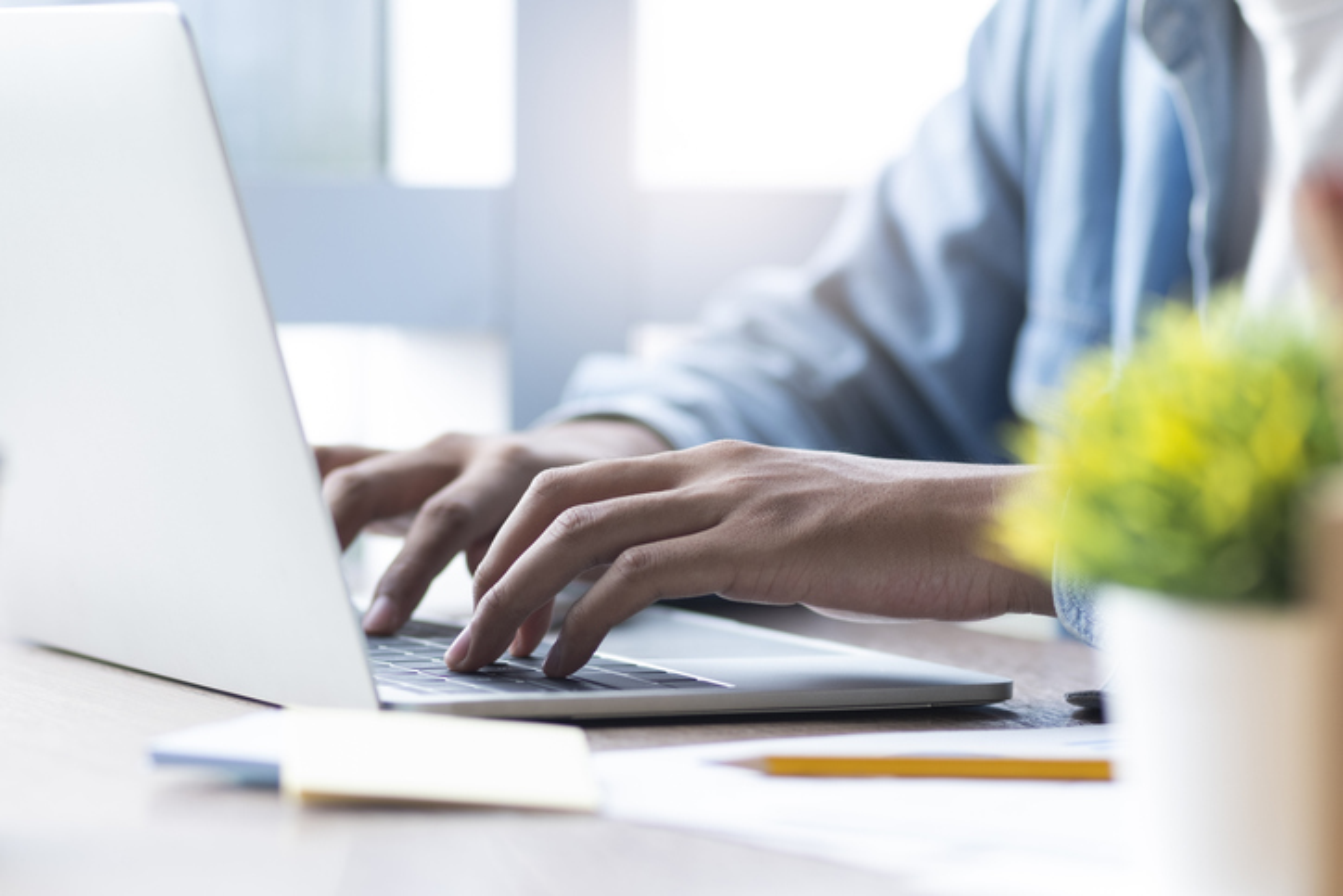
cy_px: 448
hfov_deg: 16.0
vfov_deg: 10.7
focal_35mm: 128
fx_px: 4776
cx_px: 672
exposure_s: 1/125
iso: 200
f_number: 2.5
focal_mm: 85
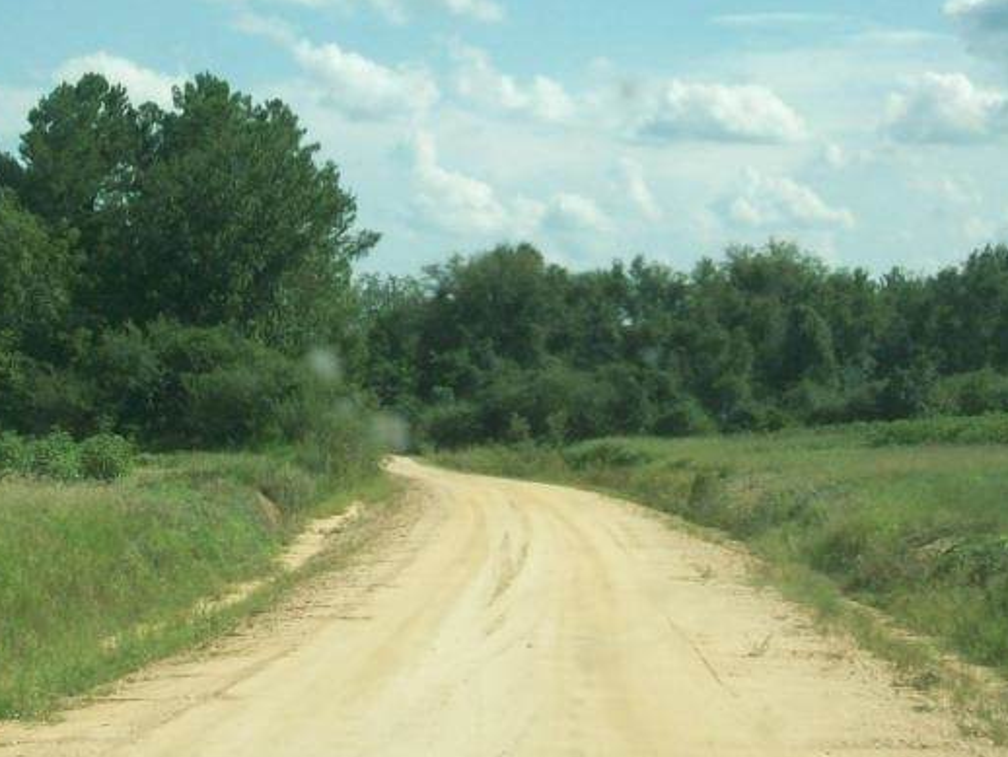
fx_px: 2447
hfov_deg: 23.3
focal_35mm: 84
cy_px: 119
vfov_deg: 17.4
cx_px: 533
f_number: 5.5
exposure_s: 1/263
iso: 64
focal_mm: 5.7
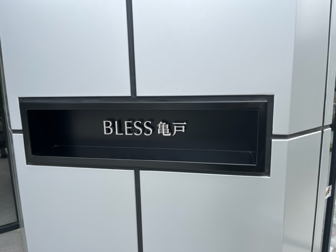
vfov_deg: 53.1
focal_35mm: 26
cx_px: 168
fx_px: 252
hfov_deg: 67.3
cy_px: 126
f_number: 1.6
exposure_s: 1/1018
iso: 50
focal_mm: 5.1
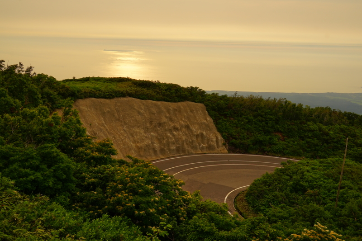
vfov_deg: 36.9
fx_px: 362
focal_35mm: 36
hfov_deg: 53.1
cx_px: 181
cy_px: 120
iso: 100
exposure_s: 1/200
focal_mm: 24
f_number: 11
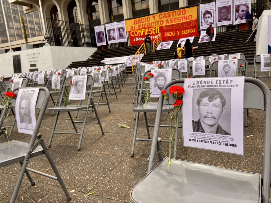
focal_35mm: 26
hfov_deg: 67.3
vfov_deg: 53.1
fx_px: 204
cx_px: 136
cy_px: 102
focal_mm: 4.25
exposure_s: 1/1808
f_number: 1.8
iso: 32
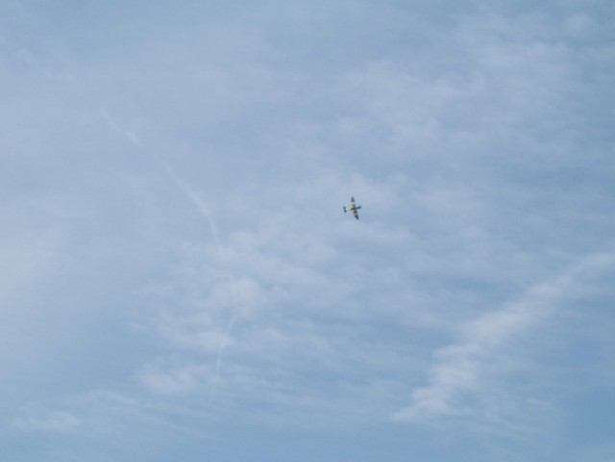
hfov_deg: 22.8
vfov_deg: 17.2
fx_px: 1528
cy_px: 231
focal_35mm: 86
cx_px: 308
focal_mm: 14.7
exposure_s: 1/500
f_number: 4.8
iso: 80
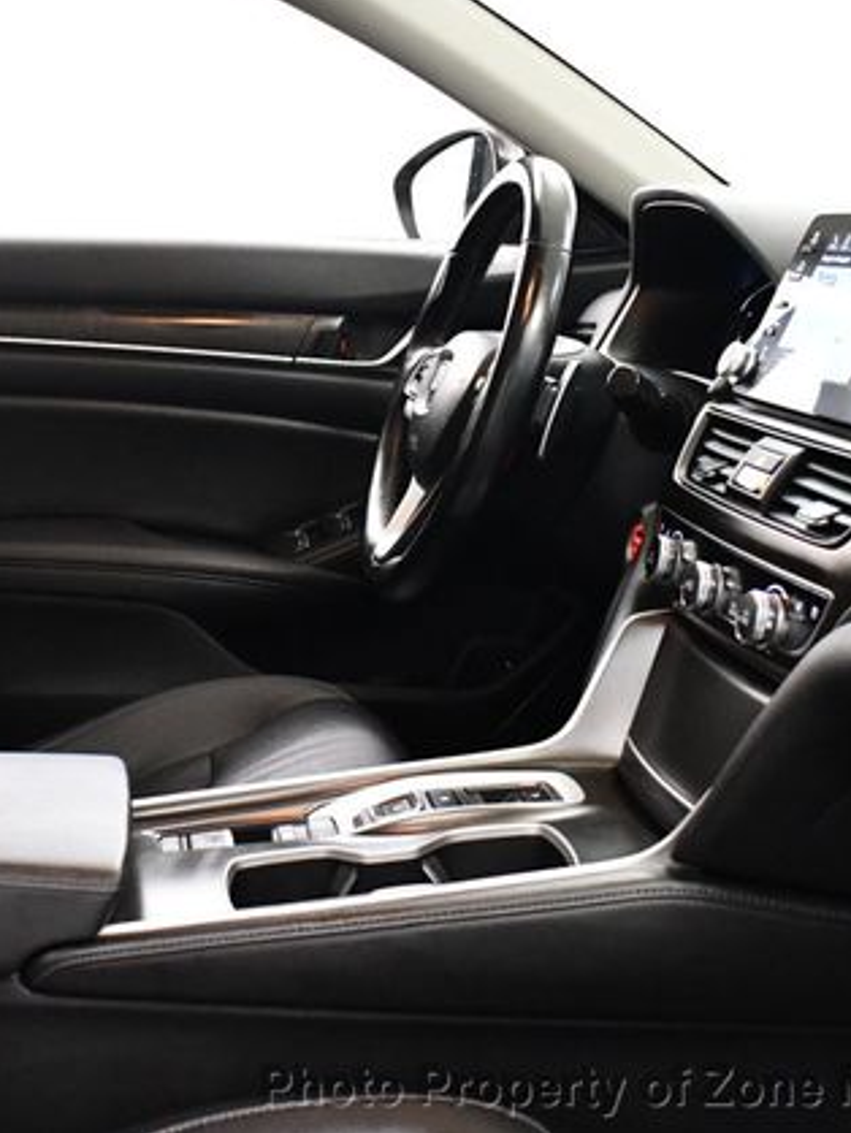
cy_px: 558
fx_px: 1735
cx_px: 228
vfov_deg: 36.2
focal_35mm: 53
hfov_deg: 27.2
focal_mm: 18
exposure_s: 1/100
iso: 3200
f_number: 3.5
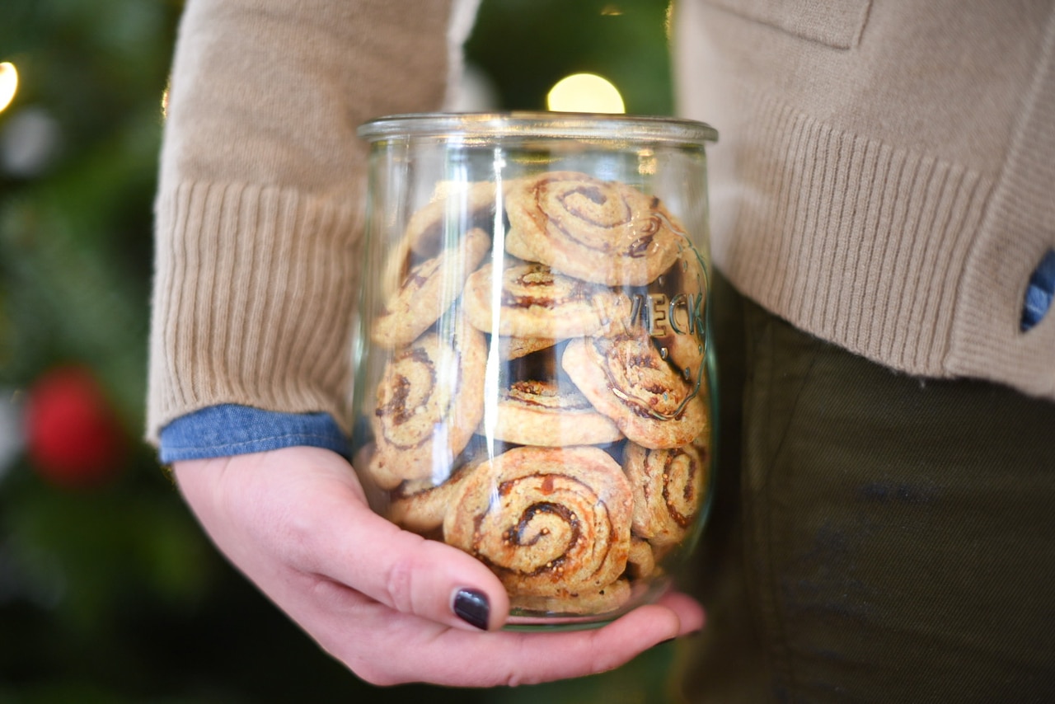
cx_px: 528
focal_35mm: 50
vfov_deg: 27.0
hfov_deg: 39.6
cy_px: 352
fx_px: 1466
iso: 450
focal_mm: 50
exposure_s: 1/50
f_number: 1.4
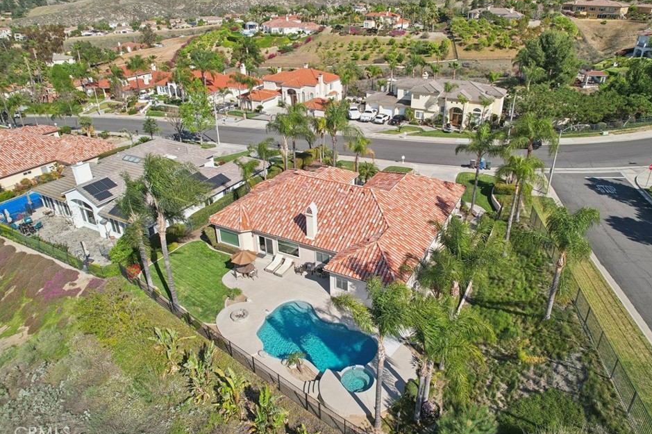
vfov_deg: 53.1
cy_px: 206
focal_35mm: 24
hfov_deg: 73.7
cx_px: 344
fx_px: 434
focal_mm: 8.4
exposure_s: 1/180
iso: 100
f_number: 2.8
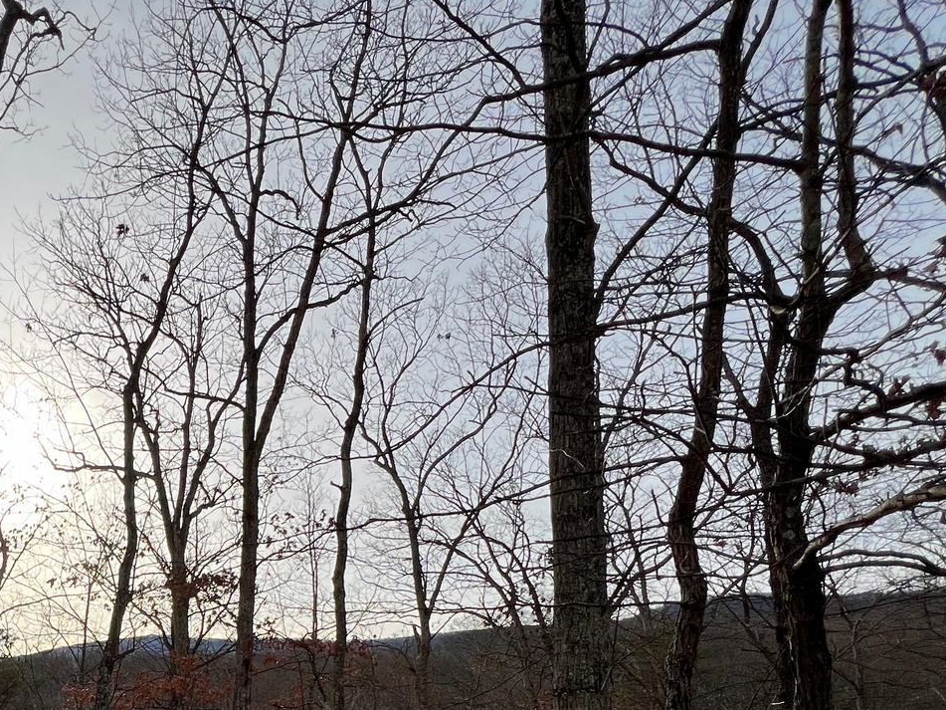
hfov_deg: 55.0
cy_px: 738
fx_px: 765
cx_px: 92
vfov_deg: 41.8
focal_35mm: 28
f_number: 1.8
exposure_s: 1/1980
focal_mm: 1.57
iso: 32
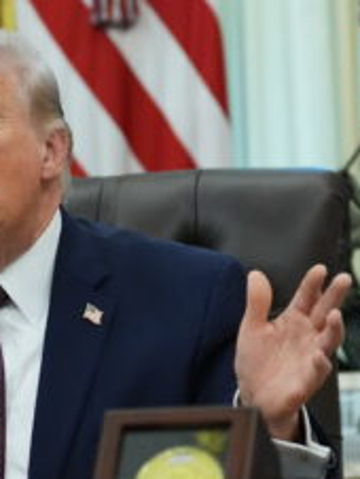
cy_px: 170
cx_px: -6
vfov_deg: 9.5
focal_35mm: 207
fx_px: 2865
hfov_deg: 7.2
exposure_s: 1/320
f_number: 2.8
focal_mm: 70
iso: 4000
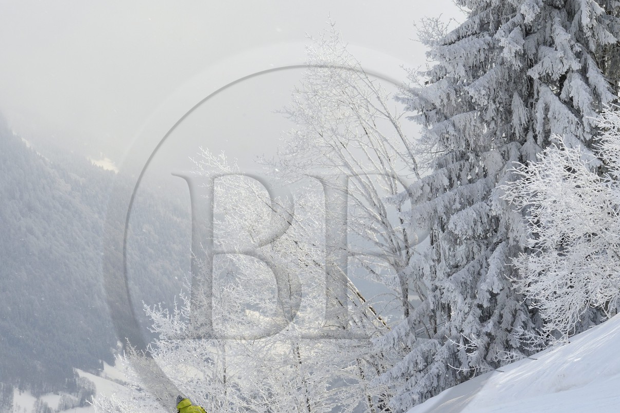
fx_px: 1601
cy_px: 255
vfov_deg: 14.7
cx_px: 313
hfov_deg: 21.9
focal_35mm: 93
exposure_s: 1/320
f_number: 18
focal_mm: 70
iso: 400
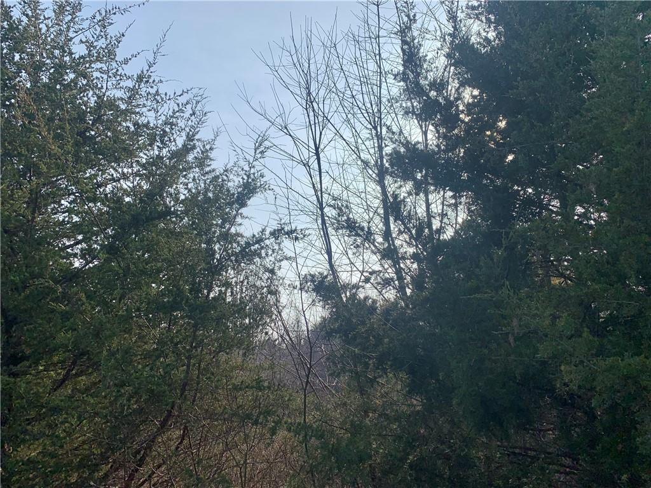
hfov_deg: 67.3
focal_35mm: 26
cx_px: 326
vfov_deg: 53.1
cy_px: 244
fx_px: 489
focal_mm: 4.25
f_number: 1.8
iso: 25
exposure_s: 1/4098
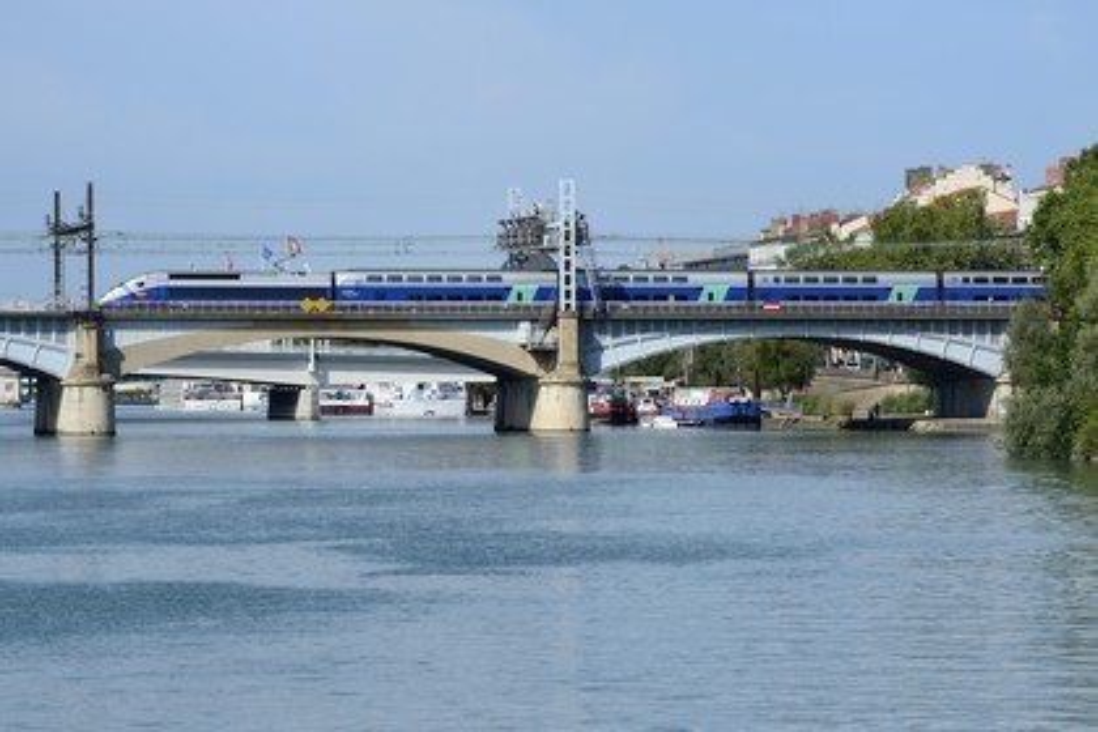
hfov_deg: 13.2
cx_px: 549
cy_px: 366
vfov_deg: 8.9
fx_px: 4727
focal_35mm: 155
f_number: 13
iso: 200
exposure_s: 1/320
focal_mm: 155
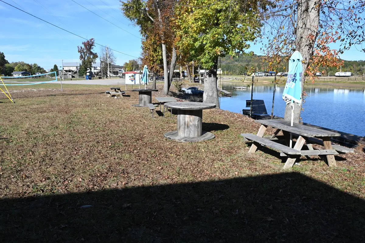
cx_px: 182
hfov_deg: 67.4
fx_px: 274
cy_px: 122
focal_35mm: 27
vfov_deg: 47.9
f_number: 6.3
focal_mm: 18.5
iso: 100
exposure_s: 1/320
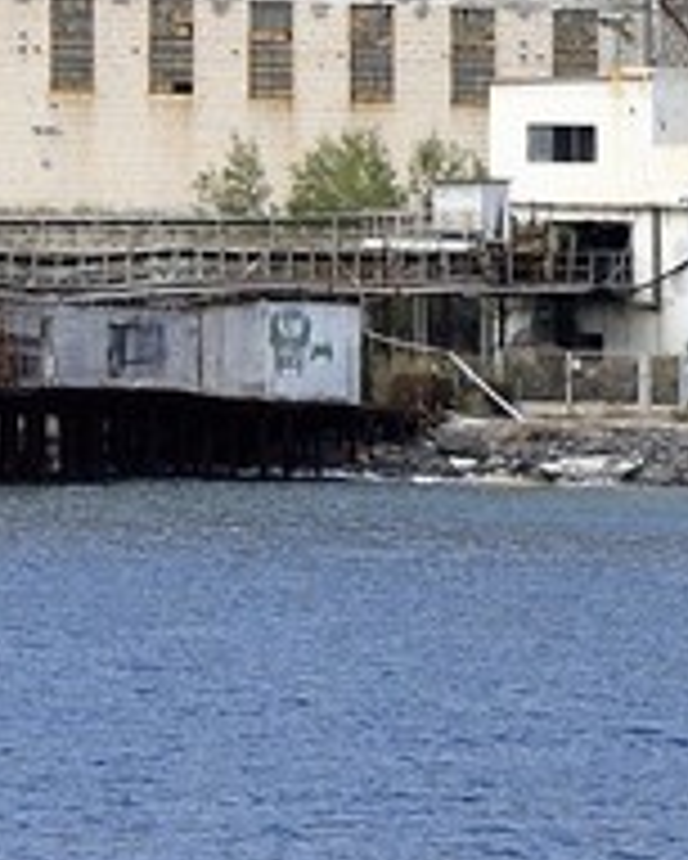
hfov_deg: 1.9
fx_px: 21007
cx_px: -1988
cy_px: -1396
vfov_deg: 2.3
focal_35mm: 826
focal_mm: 105
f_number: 8
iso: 400
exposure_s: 1/800
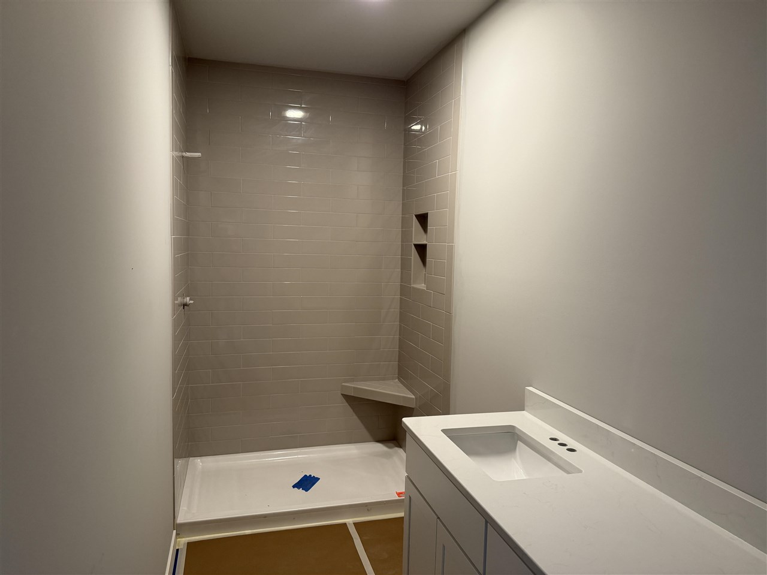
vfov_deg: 56.8
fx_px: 532
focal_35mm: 24
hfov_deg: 71.6
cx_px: 384
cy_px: 288
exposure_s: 1/60
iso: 200
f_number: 1.78
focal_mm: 6.76
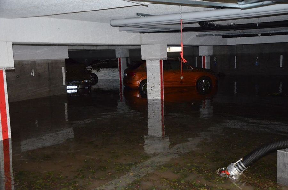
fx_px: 335
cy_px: 95
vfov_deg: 31.7
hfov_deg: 46.5
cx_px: 144
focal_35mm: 42
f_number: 4
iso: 3200
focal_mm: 28
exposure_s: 1/60
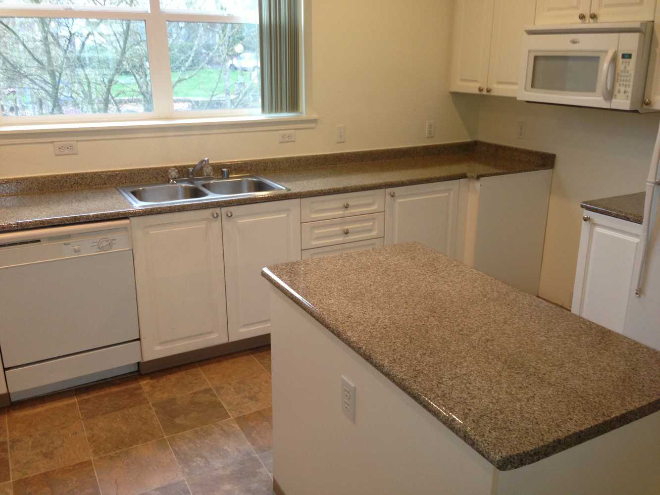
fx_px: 629
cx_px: 330
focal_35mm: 33
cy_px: 248
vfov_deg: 43.0
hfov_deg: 55.3
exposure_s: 1/20
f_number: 2.4
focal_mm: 4.13
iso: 100
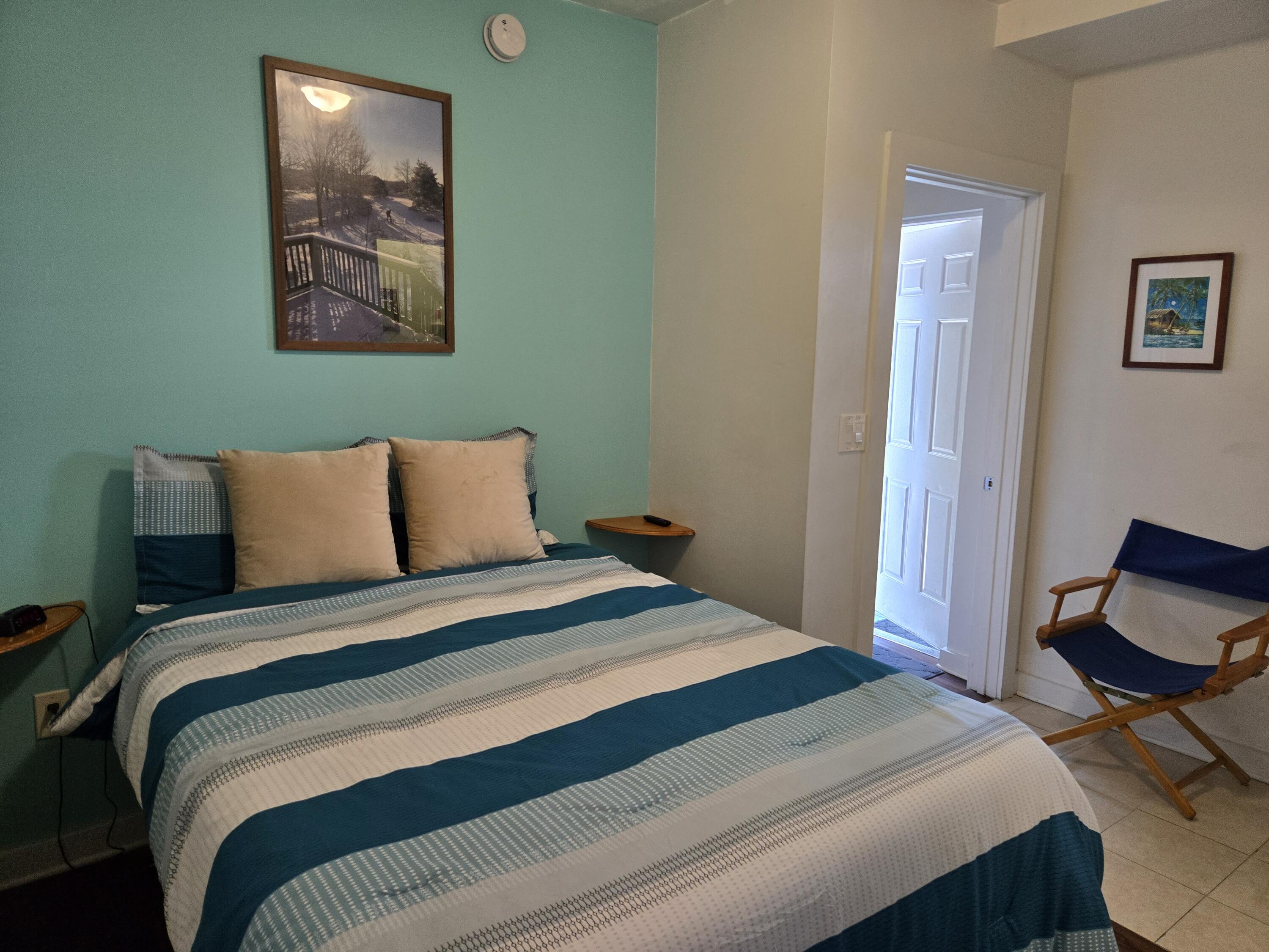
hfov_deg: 73.9
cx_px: 634
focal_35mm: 23
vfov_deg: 58.9
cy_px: 476
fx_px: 843
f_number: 1.8
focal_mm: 5.4
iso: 250
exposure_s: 1/120
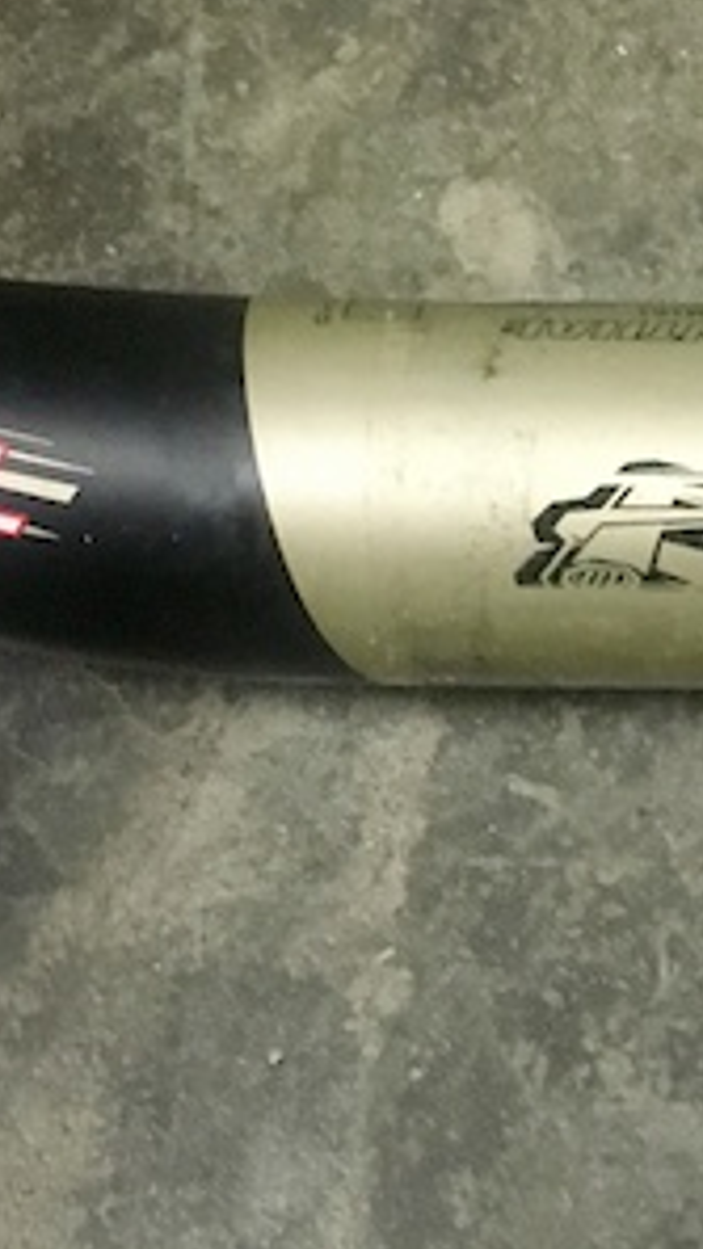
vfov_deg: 25.0
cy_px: 505
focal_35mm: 85
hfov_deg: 14.0
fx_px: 2818
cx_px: 728
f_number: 2.2
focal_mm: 4.15
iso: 320
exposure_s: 1/15
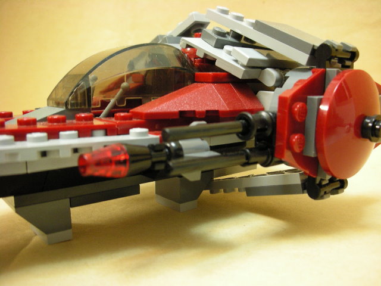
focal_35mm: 35
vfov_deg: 40.7
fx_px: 385
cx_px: 190
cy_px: 143
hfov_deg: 52.6
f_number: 3
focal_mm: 5.8
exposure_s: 1/3.4
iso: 200
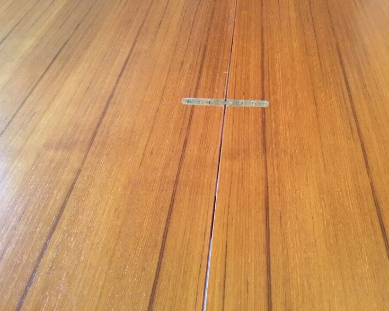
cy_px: 157
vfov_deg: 44.5
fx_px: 380
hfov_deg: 54.2
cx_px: 206
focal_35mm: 33
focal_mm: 3.3
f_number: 2.4
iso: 200
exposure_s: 1/25
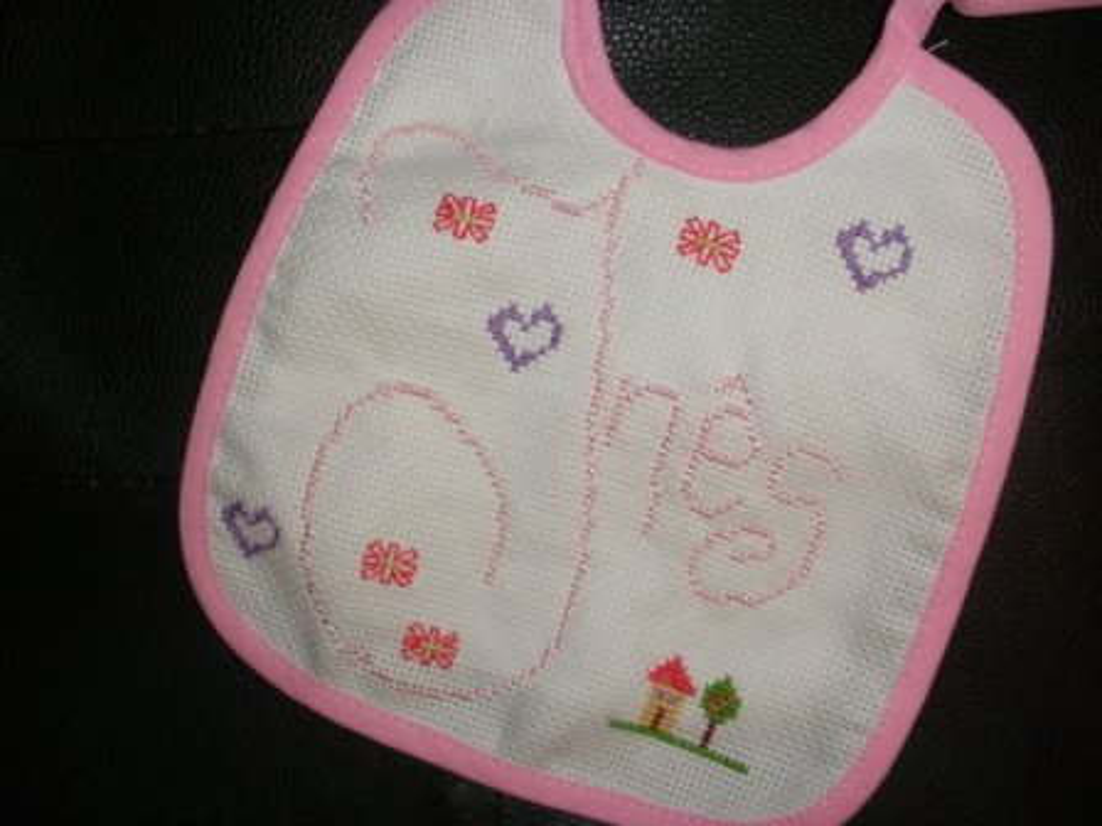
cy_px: 413
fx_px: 1146
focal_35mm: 36
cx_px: 551
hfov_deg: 51.4
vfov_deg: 39.7
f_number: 3.5
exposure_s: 1/30
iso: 160
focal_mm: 6.3
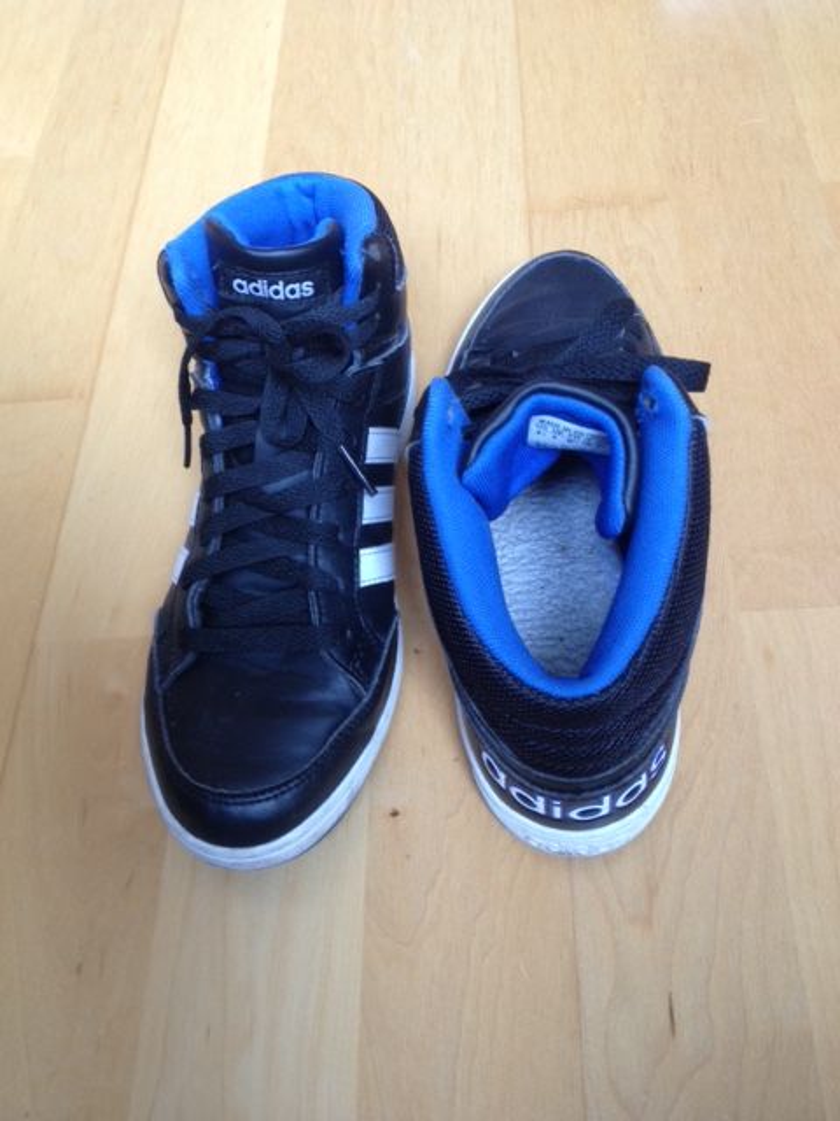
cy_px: 560
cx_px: 420
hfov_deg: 40.7
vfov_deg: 52.6
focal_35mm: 35
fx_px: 1132
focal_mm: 4.28
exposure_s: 1/20
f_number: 2.4
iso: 80
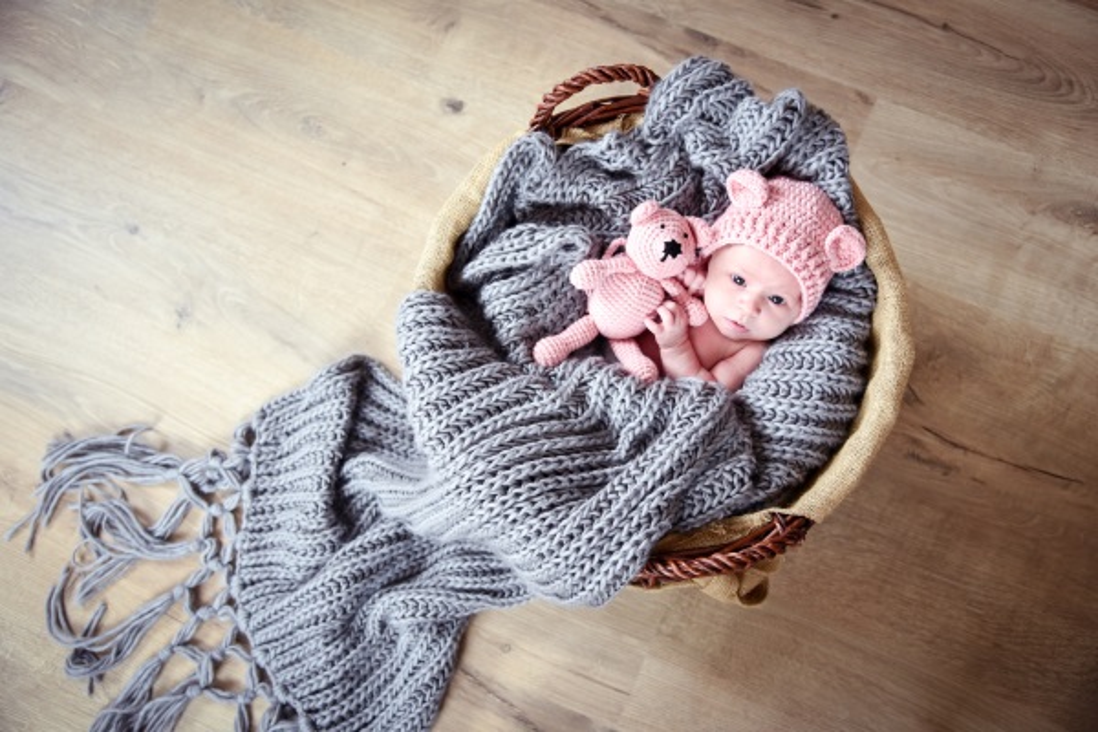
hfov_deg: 50.7
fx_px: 1159
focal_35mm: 38
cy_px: 366
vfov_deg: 35.1
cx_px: 549
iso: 500
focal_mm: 38
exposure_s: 1/60
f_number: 4
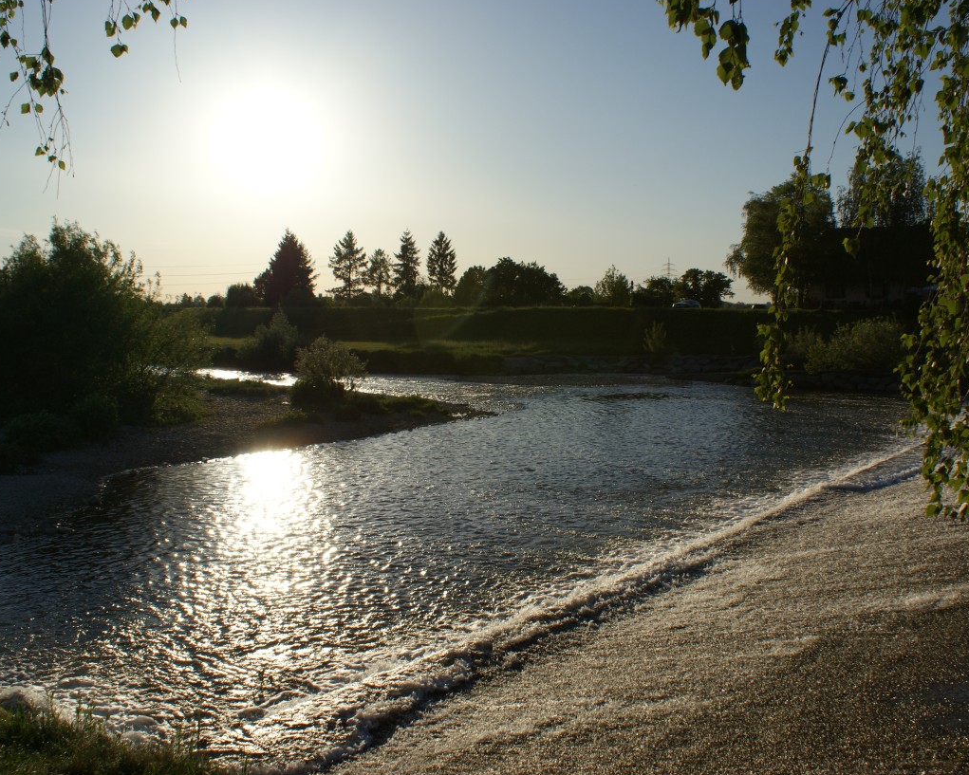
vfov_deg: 47.1
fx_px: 889
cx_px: 518
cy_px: 383
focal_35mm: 31
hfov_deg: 57.1
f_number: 10
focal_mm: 18
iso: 100
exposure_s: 1/400
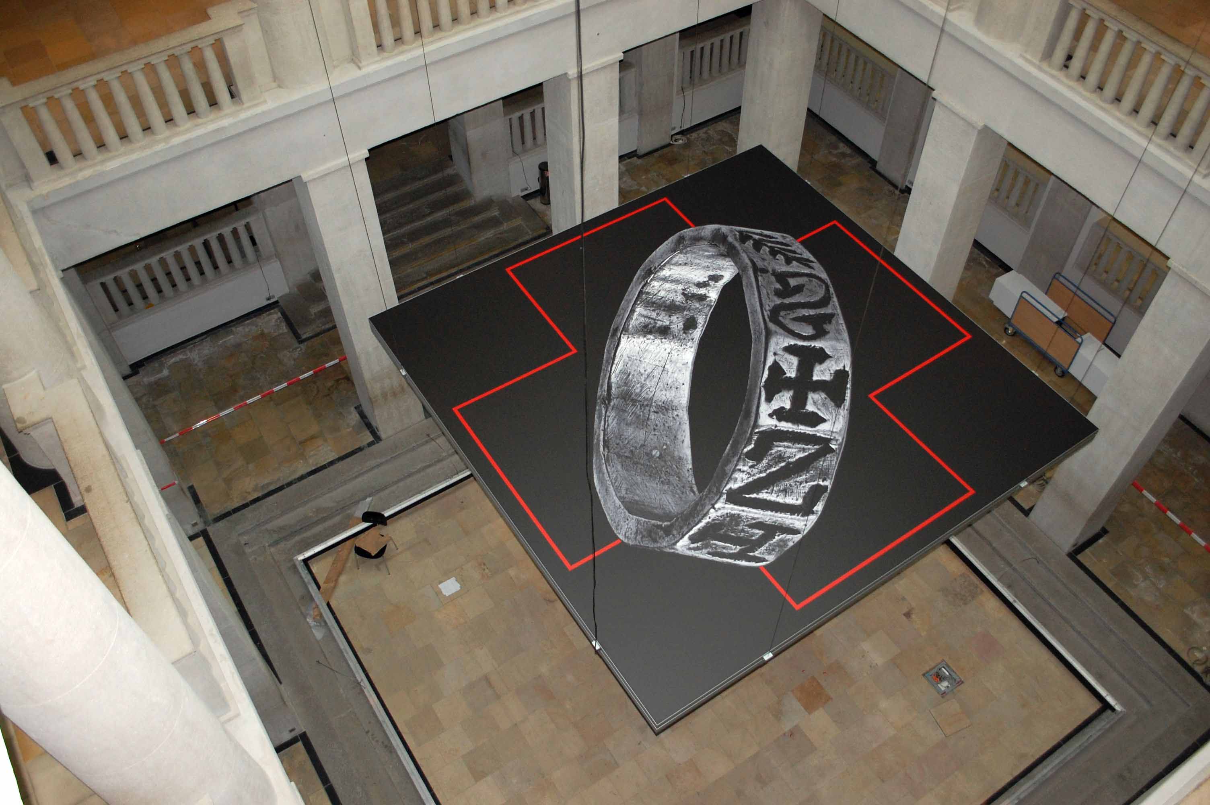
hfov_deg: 62.0
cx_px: 605
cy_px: 402
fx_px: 1007
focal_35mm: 30
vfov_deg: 43.5
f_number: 3.8
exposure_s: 1/60
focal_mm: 20
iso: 640
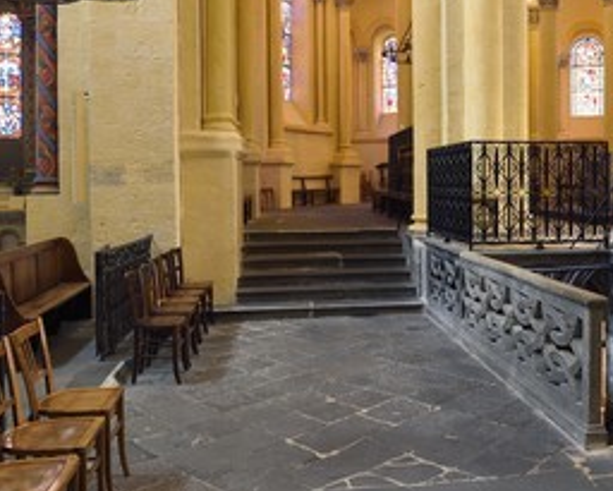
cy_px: 192
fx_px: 672
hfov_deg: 48.3
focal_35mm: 37
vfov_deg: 39.9
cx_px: 407
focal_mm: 24
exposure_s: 1/10
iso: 1600
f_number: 8
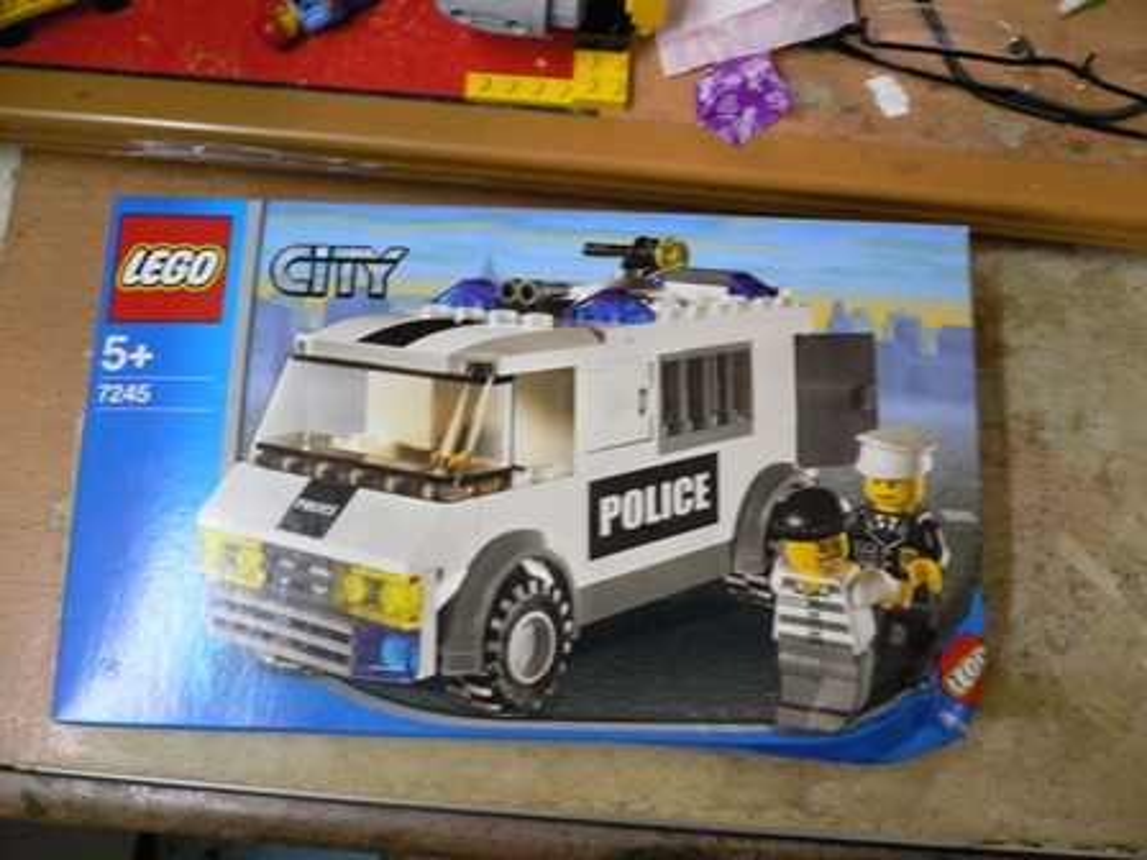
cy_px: 430
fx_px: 1160
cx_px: 574
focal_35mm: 35
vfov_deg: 40.7
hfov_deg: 52.6
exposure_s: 1/10
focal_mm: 5.8
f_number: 2.8
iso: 200
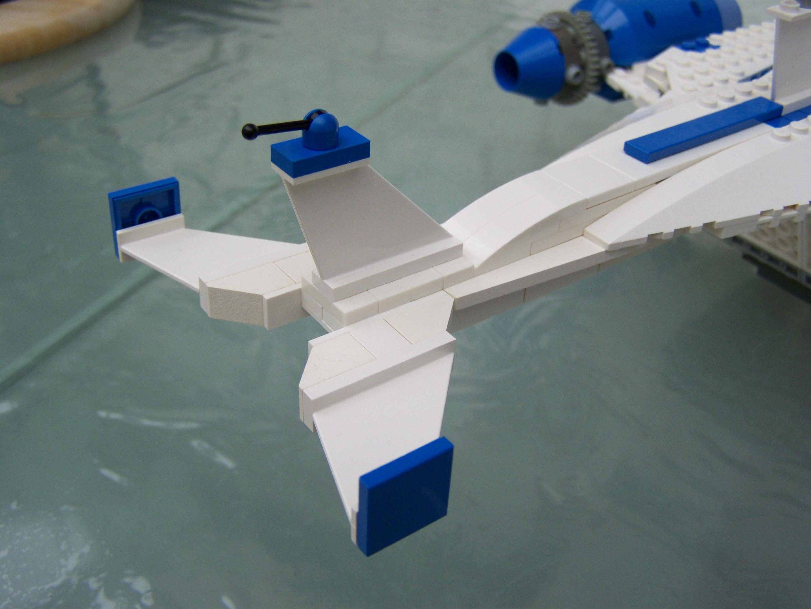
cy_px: 304
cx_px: 406
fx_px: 890
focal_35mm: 38
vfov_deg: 37.7
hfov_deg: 49.0
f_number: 2.8
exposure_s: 1/250
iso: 64
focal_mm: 6.3
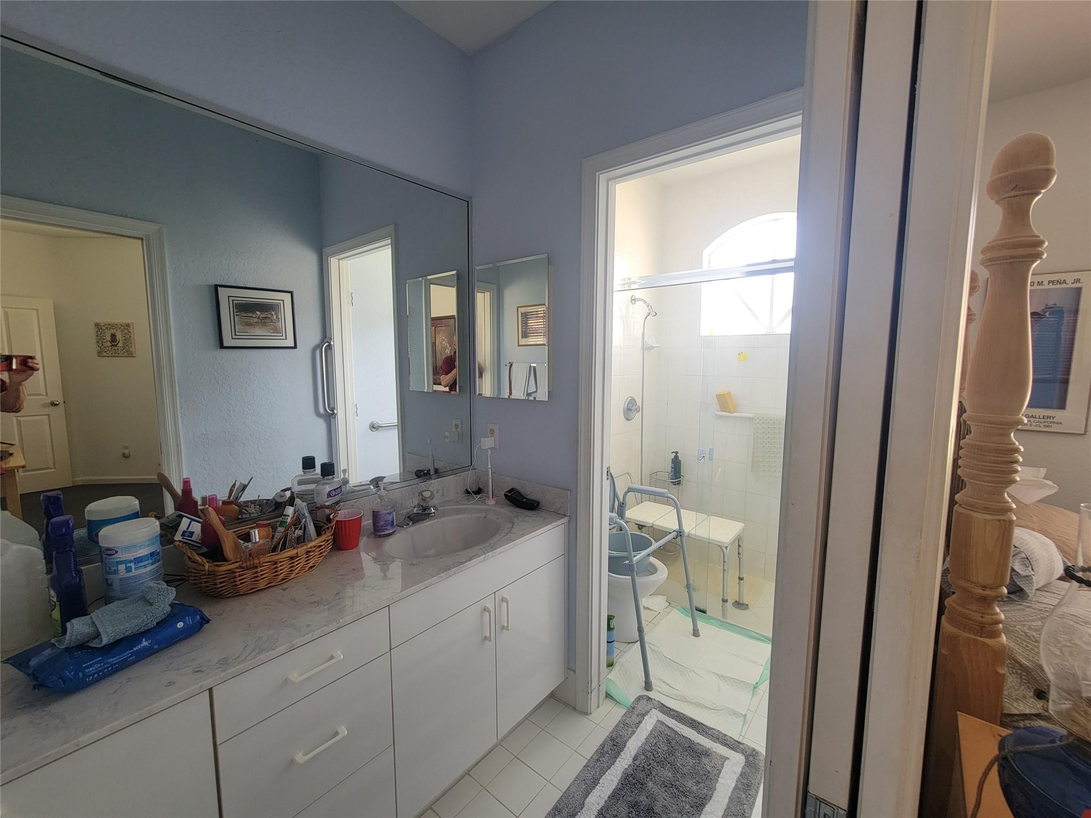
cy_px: 409
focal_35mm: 13
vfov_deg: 89.9
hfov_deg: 106.2
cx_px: 546
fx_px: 410
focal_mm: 2.2
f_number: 2.2
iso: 80
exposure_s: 1/60
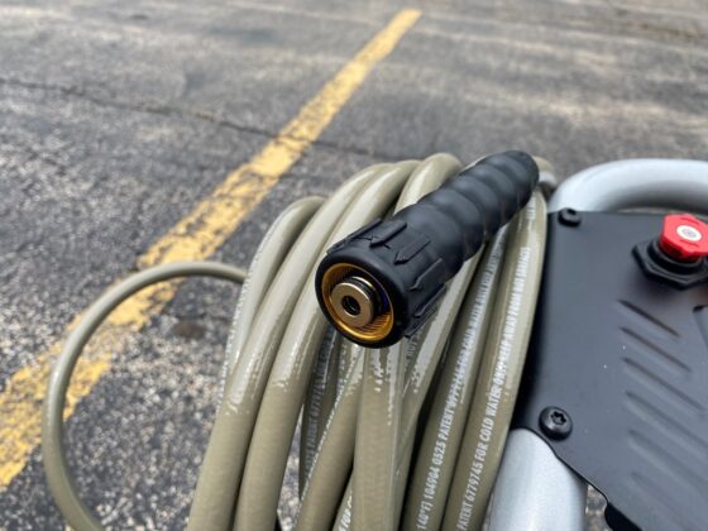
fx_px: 532
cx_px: 354
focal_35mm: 26
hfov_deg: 67.3
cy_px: 266
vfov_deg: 53.1
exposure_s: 1/1170
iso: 32
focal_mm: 4.25
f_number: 1.8
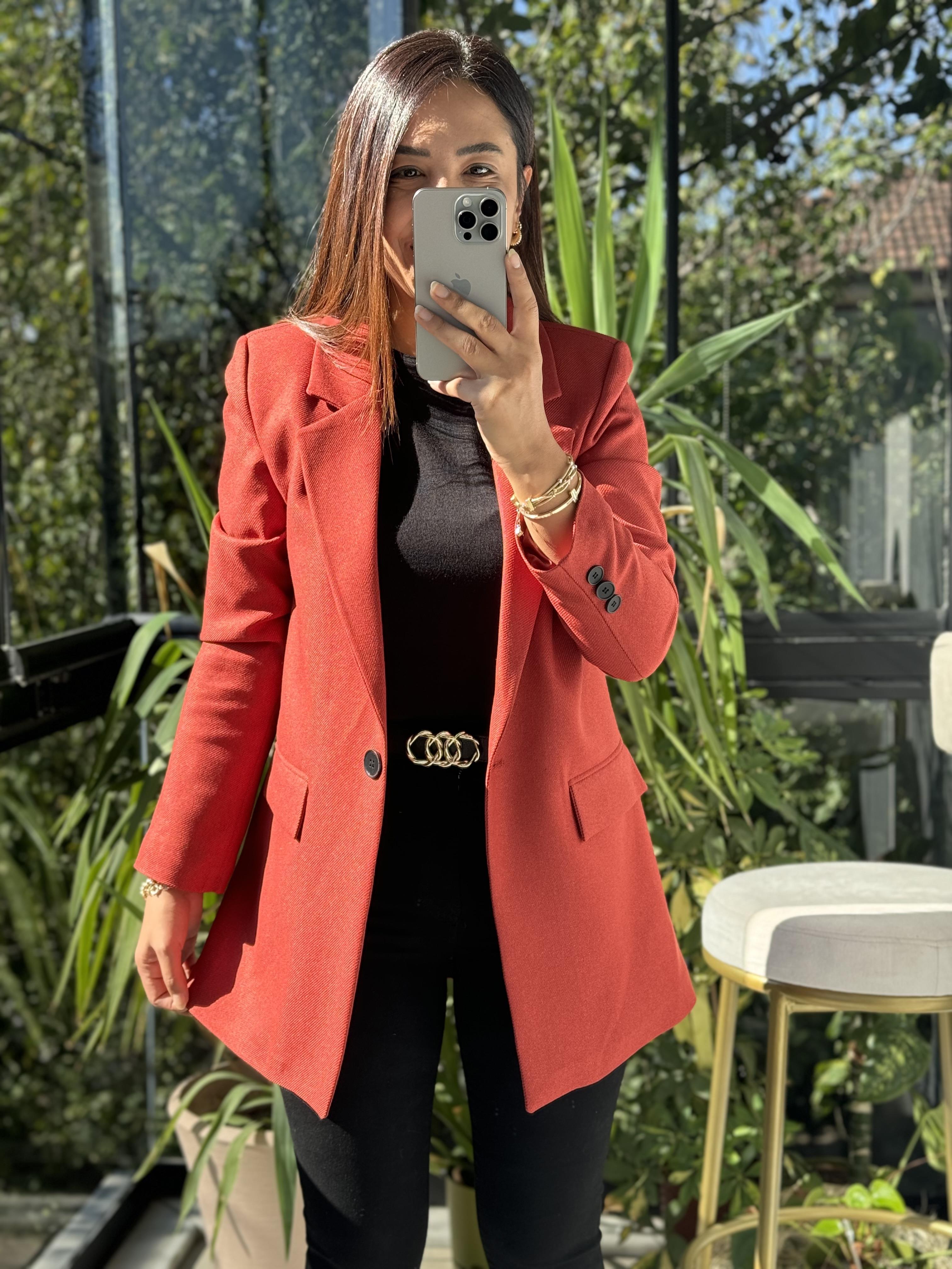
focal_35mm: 48
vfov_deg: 39.7
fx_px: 1760
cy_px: 634
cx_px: 476
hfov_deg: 30.3
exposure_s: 1/615
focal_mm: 6.76
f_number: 1.78
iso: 64
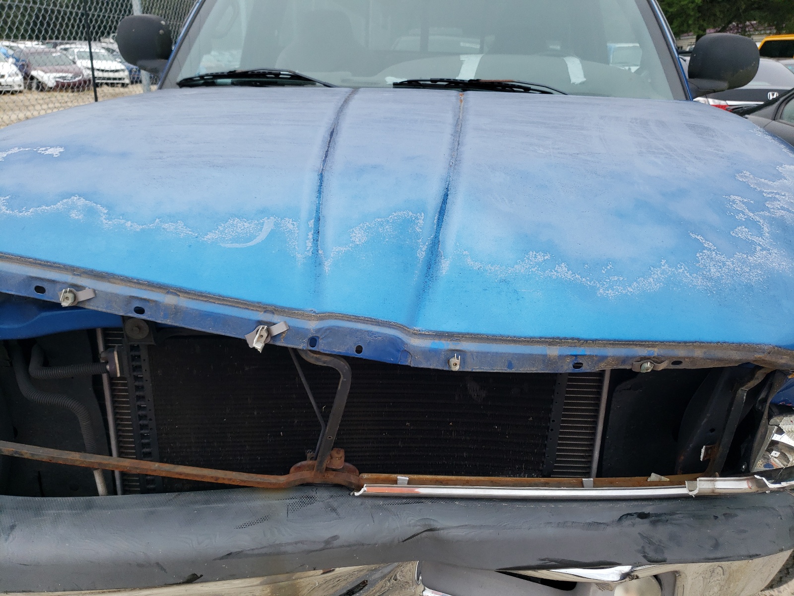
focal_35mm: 26
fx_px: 596
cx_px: 397
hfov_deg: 67.3
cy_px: 298
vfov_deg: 53.1
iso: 50
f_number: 1.5
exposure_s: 1/1000
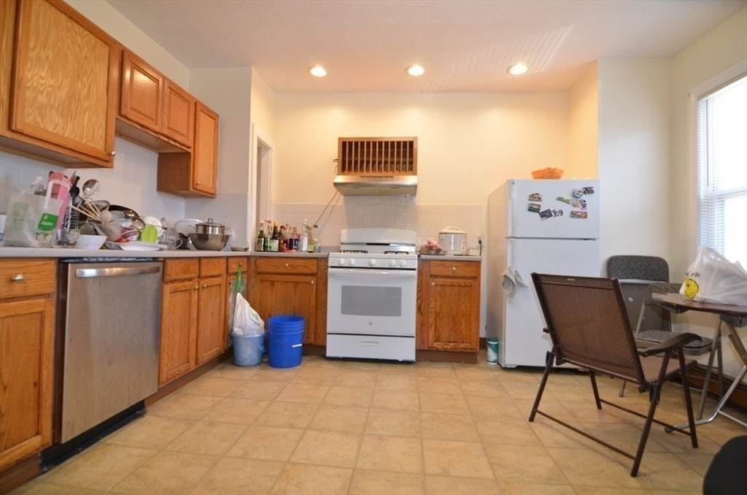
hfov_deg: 95.1
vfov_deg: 71.8
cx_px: 374
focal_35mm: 16
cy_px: 248
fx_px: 342
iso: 500
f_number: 4
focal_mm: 11
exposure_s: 1/60
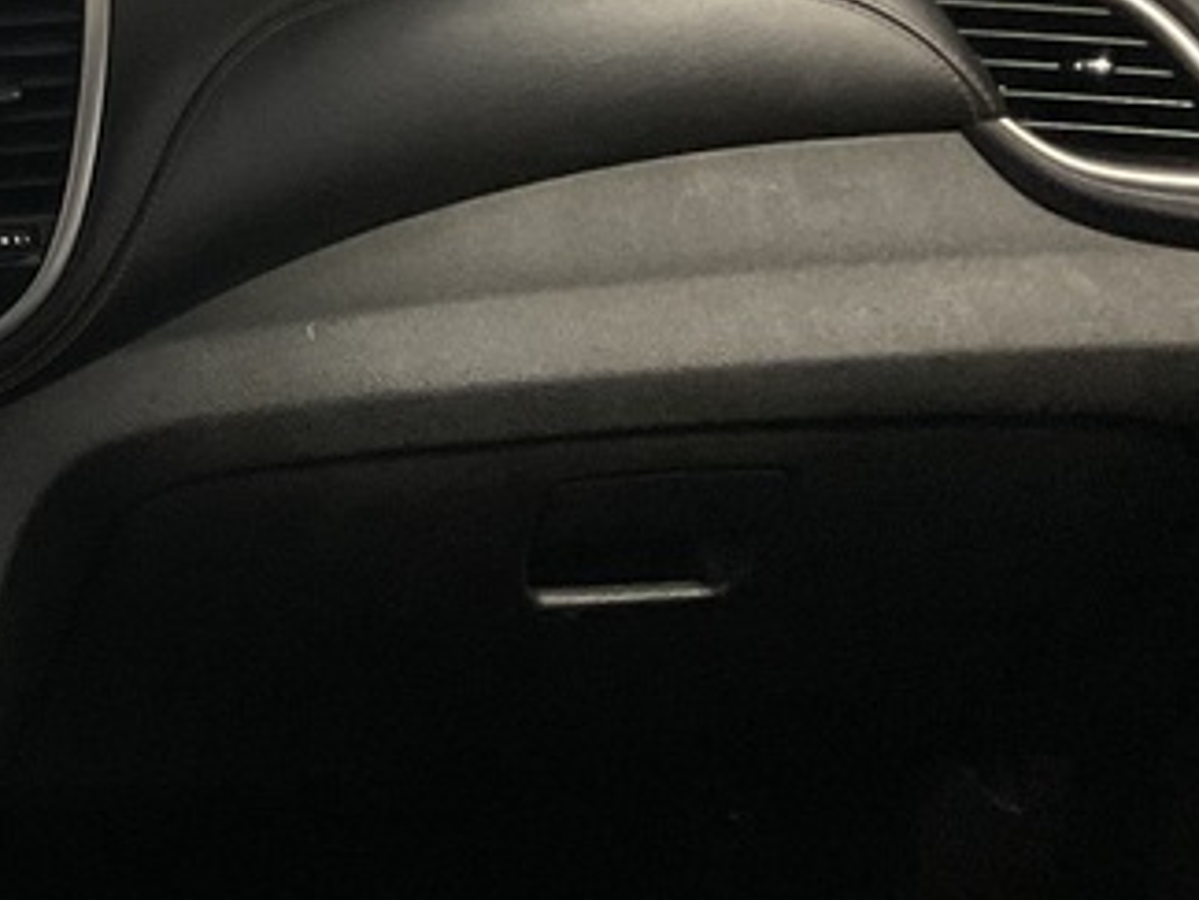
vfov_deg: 16.3
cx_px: -544
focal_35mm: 86
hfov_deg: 20.0
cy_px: -252
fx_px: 2979
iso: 80
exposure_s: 1/60
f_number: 1.8
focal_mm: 3
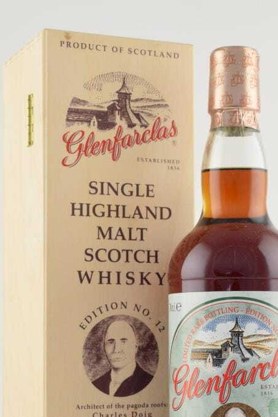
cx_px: 155
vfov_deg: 22.2
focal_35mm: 91
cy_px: 302
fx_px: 1054
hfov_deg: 15.0
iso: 100
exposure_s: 1/15
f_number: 10
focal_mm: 40
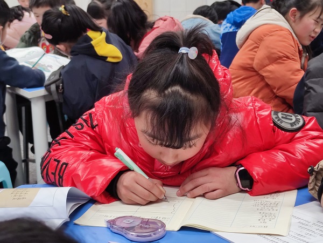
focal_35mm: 66
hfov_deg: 29.4
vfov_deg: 22.3
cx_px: 162
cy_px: 122
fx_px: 616
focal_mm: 6.72
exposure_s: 1/100
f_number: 1.69
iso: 173
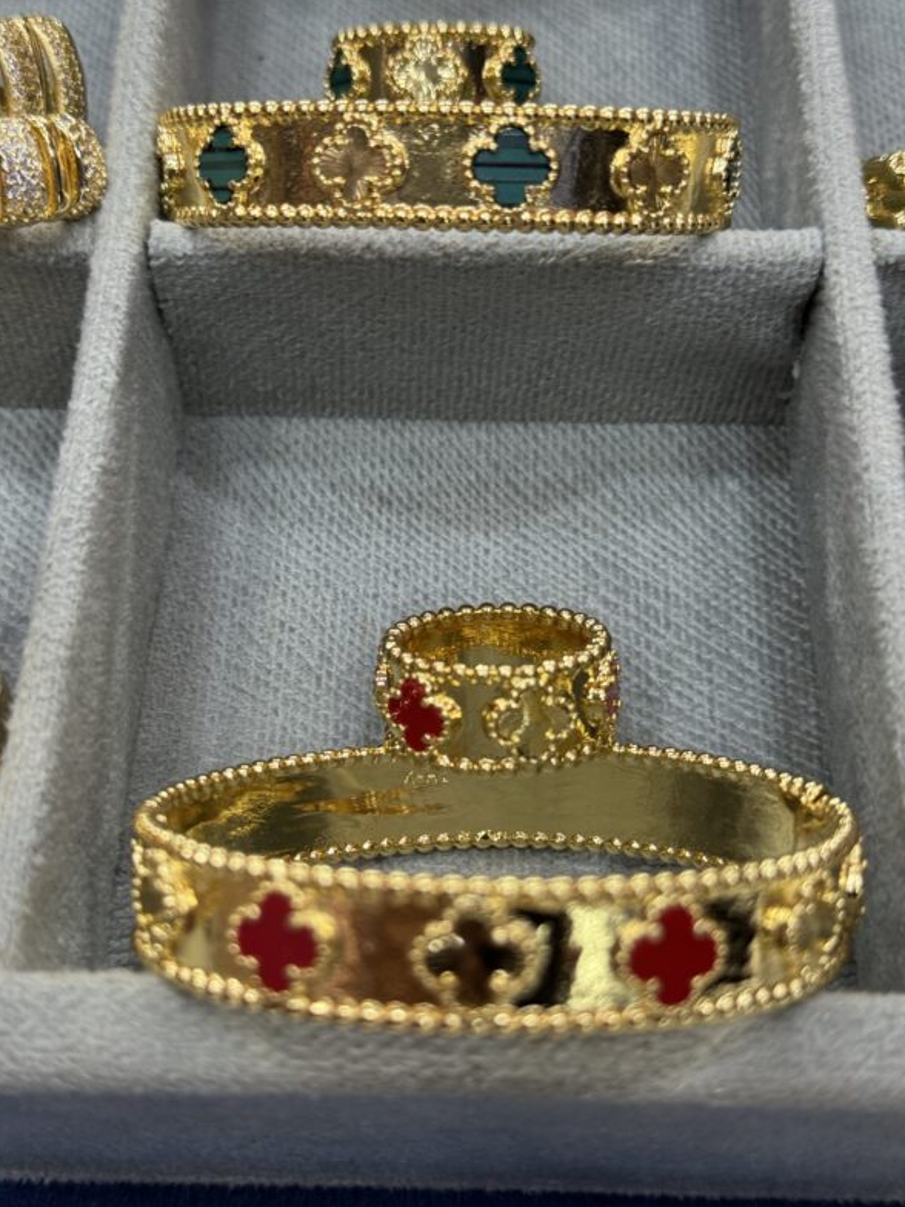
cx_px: 456
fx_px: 1708
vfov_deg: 38.9
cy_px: 596
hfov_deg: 29.7
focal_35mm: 49
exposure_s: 1/50
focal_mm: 6.76
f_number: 1.78
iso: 64
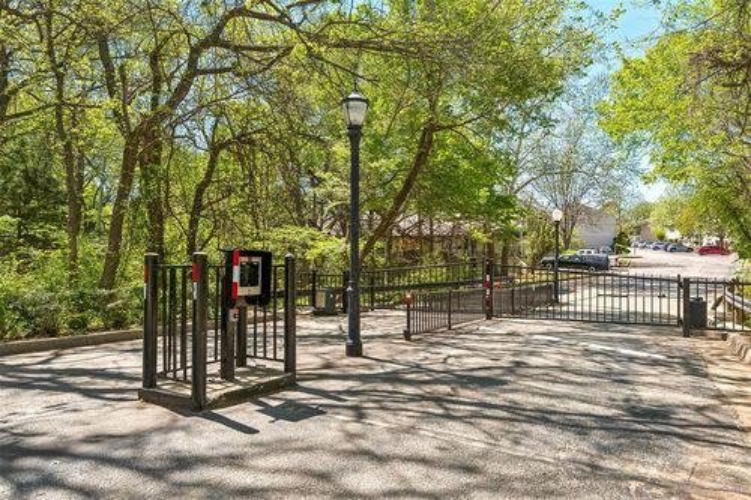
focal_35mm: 24
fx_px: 507
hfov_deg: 73.1
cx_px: 376
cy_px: 250
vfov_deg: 52.5
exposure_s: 1/640
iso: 200
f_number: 5.6
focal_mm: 16.2
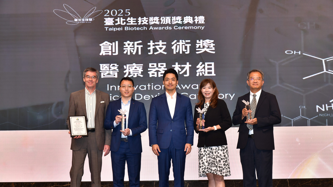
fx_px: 450
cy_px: 112
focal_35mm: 51
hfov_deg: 40.6
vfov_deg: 23.5
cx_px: 168
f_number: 5.6
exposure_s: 1/100
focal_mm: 48
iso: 640
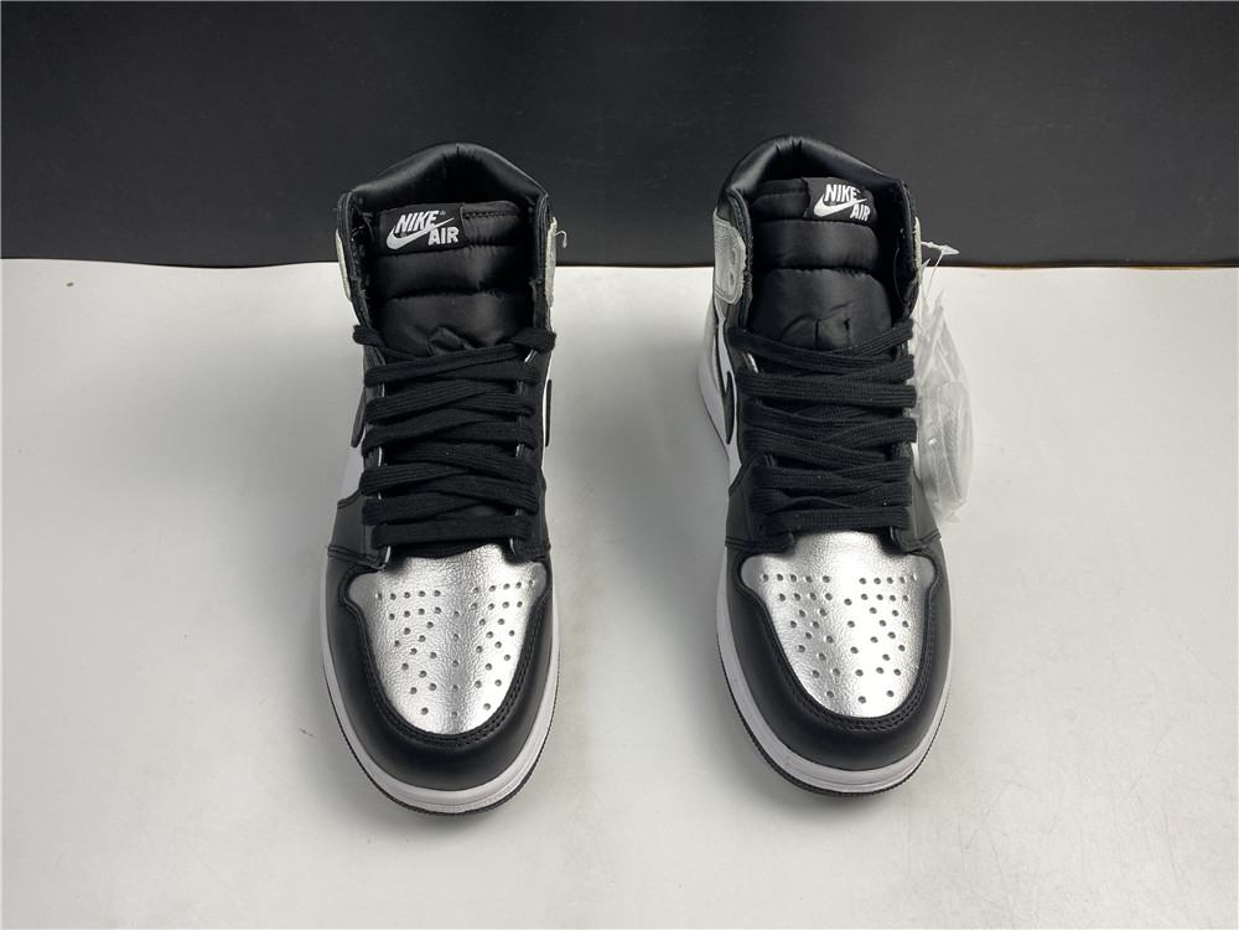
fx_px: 931
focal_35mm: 26
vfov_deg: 53.1
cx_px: 620
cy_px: 465
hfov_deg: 67.3
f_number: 1.8
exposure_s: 1/100
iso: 40
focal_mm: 4.25
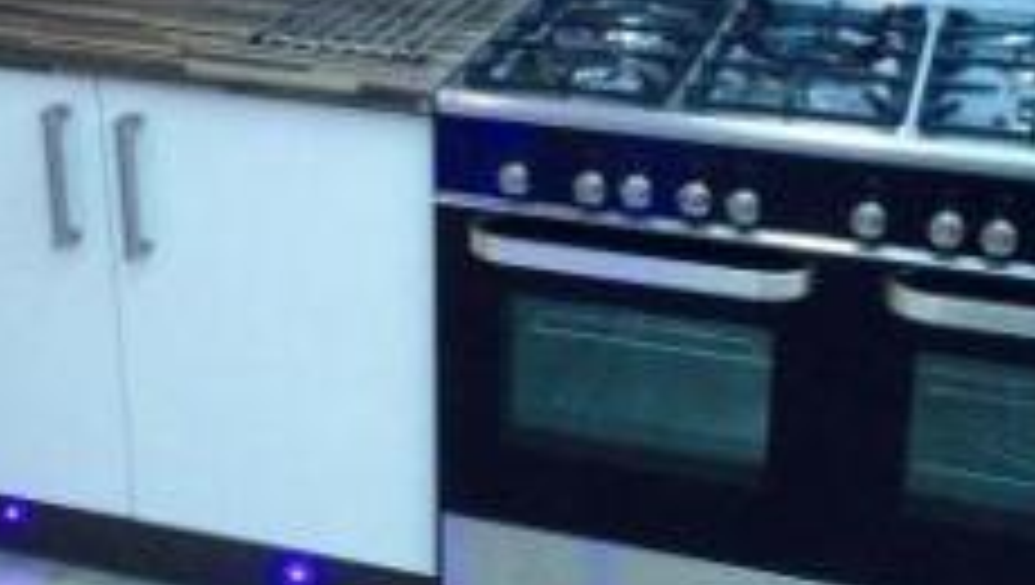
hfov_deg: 36.0
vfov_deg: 20.5
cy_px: 83
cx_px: 515
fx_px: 1594
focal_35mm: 58
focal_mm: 4.15
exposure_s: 1/30
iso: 200
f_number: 2.2
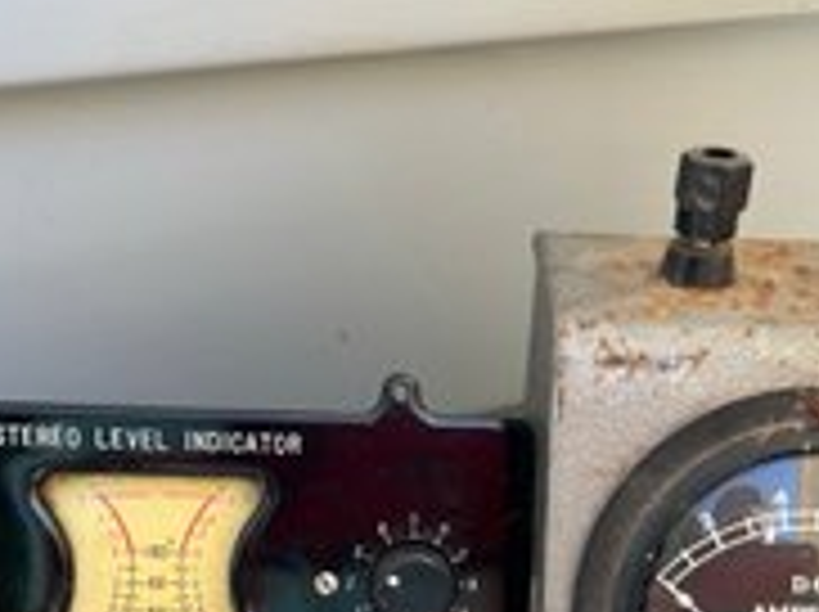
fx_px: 1158
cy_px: 542
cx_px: 394
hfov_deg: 39.0
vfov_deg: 28.5
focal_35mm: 49
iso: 50
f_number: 1.5
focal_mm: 5.7
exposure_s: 1/324
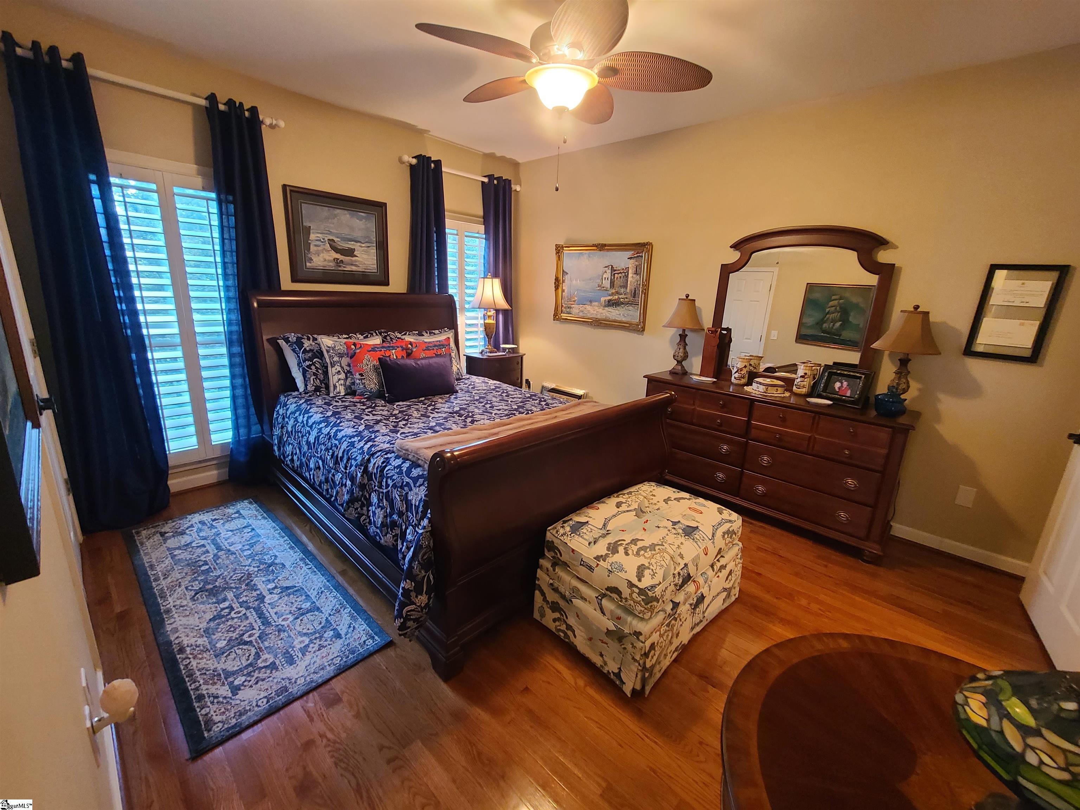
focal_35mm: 13
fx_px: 406
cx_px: 540
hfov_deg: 106.2
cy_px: 405
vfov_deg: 89.9
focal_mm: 2.2
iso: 500
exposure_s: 1/30
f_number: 2.2
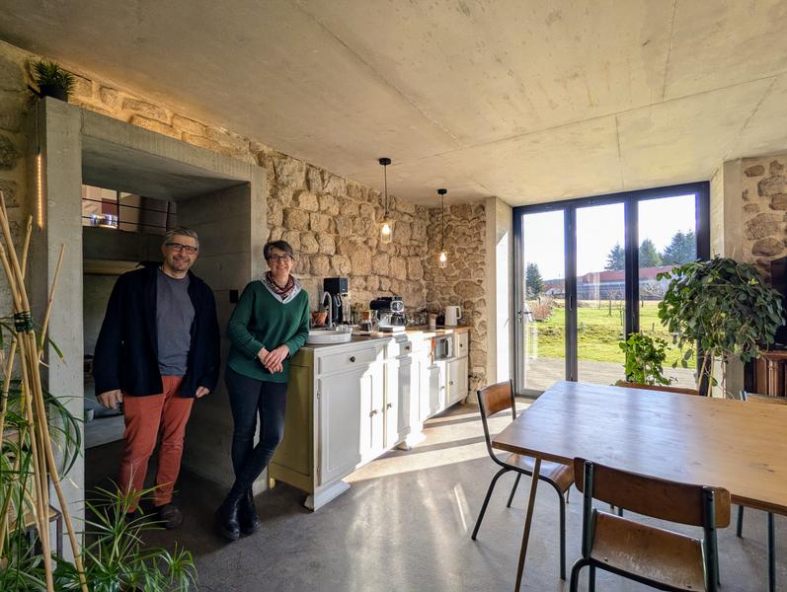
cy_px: 296
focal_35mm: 16
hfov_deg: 94.4
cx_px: 394
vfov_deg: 78.2
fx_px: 364
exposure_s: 1/277
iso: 44
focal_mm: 2.35
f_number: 2.2
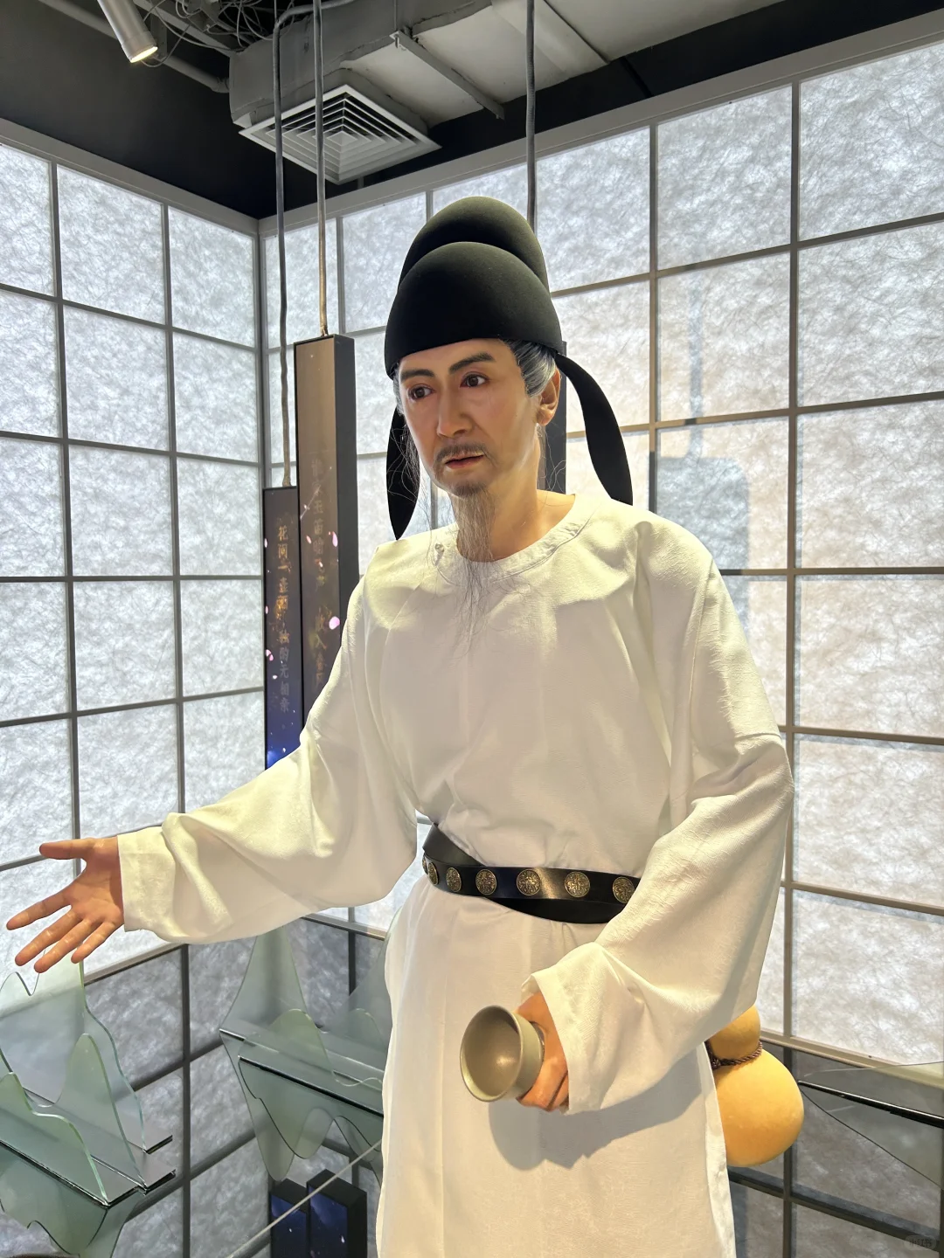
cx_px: 472
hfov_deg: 53.1
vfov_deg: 67.3
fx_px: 945
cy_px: 629
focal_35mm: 26
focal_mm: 5.7
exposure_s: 1/103
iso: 80
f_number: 1.5
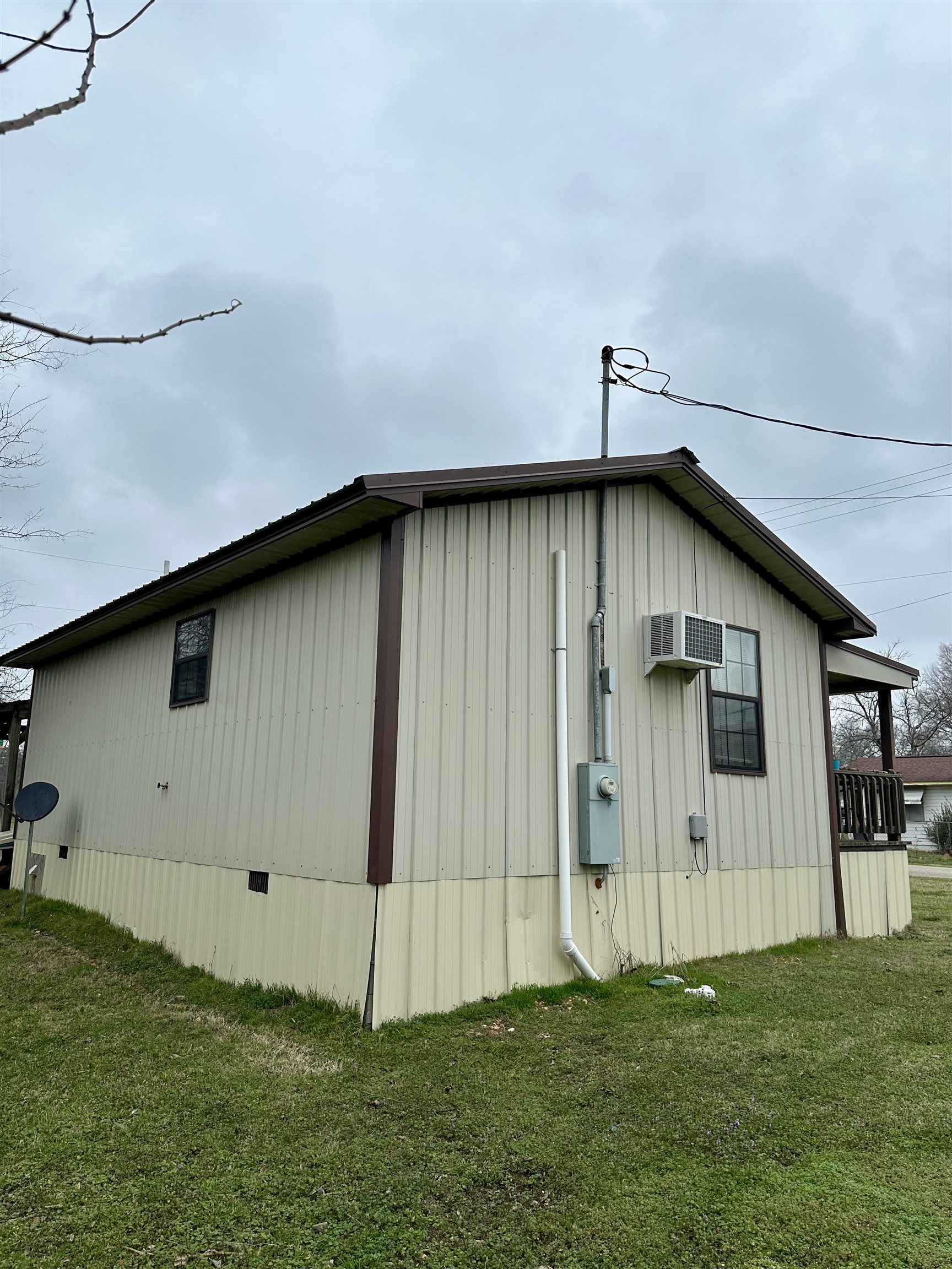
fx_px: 880
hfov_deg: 56.8
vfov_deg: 71.6
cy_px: 634
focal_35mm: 24
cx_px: 476
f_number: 1.78
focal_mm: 6.86
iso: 80
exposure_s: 1/1473
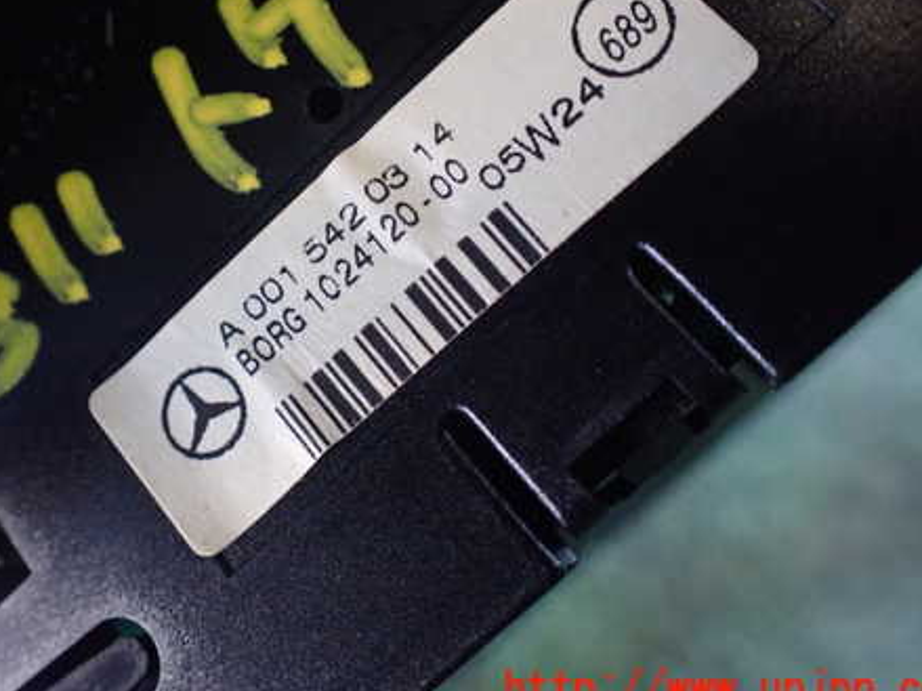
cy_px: 244
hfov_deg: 45.4
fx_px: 1092
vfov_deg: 34.9
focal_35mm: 41
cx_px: 349
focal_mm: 5.4
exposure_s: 1/30
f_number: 2.3
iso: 1250
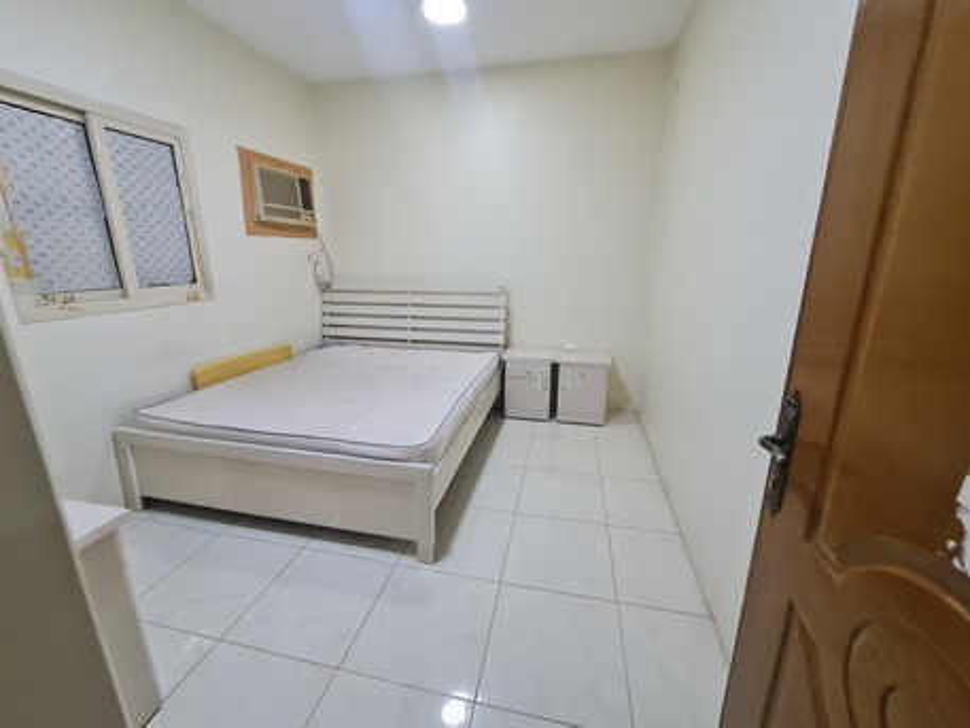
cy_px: 364
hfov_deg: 106.2
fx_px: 364
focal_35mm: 13
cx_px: 485
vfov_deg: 89.9
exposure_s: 1/50
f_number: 2.2
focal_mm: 2.2
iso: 400
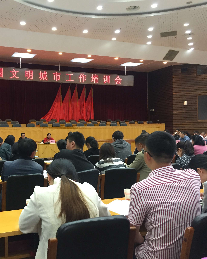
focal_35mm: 38
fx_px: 291
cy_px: 130
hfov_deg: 38.5
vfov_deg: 47.9
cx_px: 61
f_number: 2.2
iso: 200
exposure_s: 1/33
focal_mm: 4.15
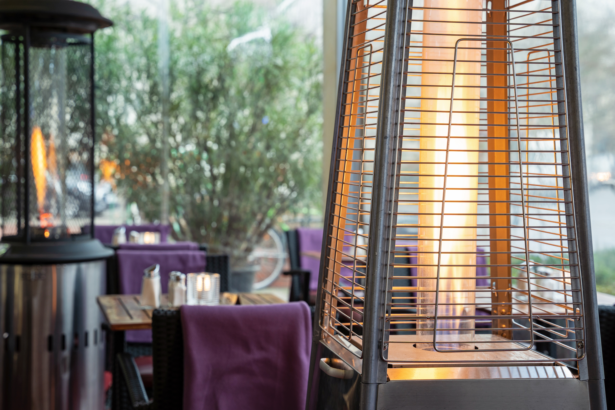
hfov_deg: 32.4
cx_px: 308
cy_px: 205
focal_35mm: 62
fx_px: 1059
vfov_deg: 21.9
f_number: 5.6
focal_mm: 62
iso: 320
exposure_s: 1/6
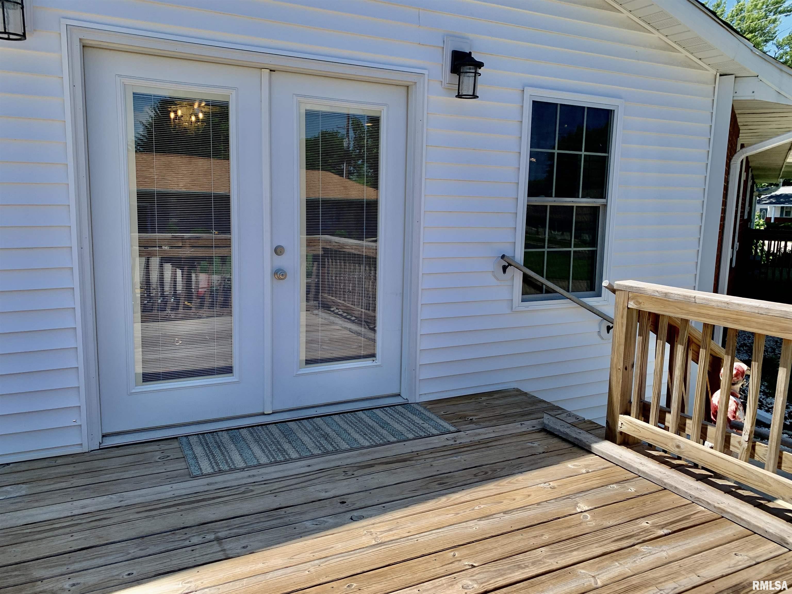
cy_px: 297
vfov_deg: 53.1
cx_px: 396
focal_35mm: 26
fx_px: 595
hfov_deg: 67.3
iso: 25
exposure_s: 1/1205
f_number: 1.8
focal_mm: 4.25
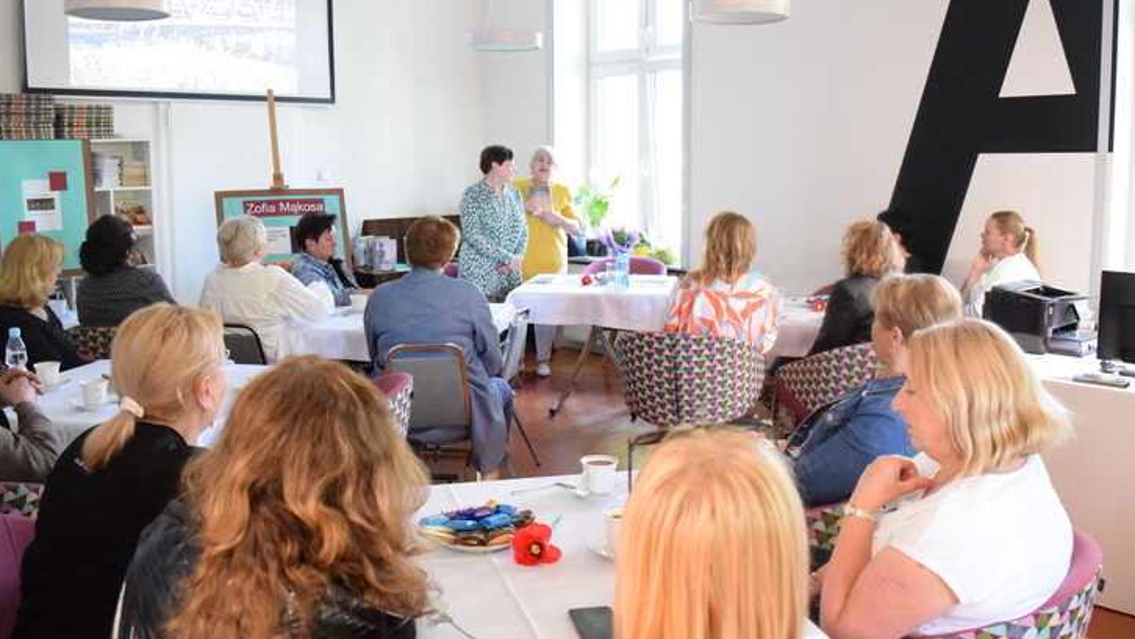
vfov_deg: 34.7
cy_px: 286
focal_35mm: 34
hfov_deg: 58.0
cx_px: 553
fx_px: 1024
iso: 6400
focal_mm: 20
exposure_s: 1/80
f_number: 5
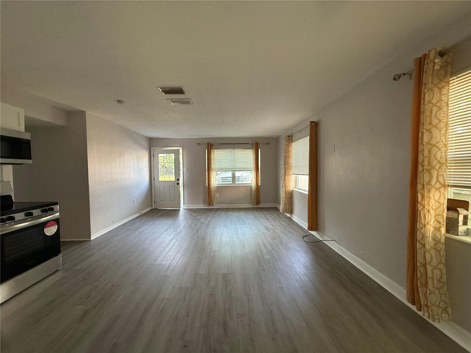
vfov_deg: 85.7
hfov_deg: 102.1
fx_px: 190
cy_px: 176
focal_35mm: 14
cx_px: 236
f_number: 2.2
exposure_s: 1/120
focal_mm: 2.22
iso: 400
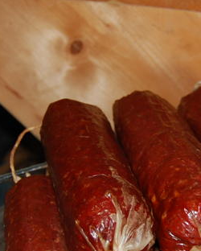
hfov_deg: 18.8
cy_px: 175
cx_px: 151
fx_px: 602
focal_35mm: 81
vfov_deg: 23.4
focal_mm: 20
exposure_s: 1/60
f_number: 3.8
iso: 400
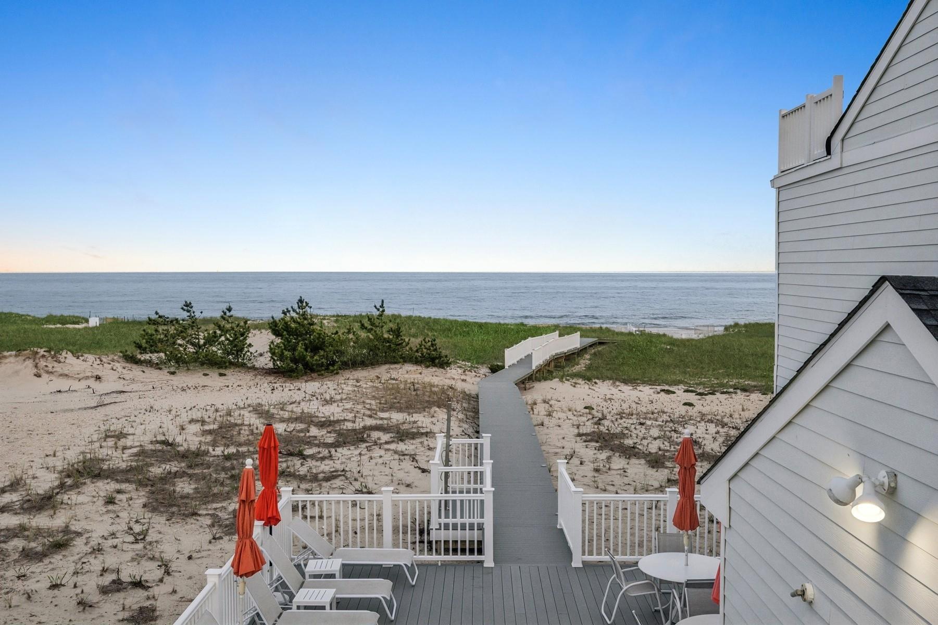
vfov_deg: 36.9
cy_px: 312
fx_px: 938
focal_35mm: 36
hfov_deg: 53.1
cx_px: 469
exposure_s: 1/160
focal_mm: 24
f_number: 8
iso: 400
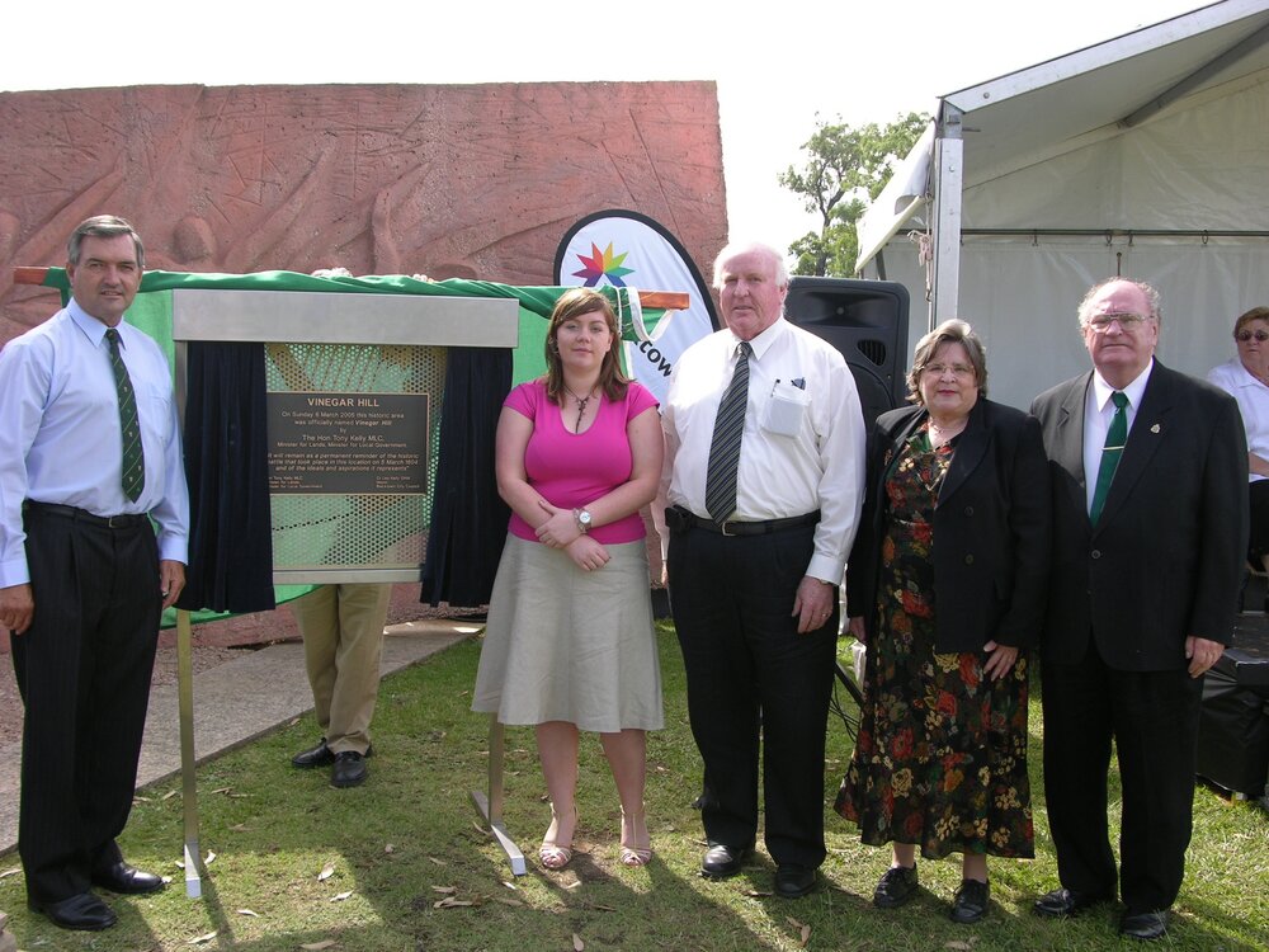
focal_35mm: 35
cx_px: 634
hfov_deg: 52.6
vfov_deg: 40.7
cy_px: 476
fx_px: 1283
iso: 50
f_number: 4.5
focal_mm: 8.9
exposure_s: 1/94.9
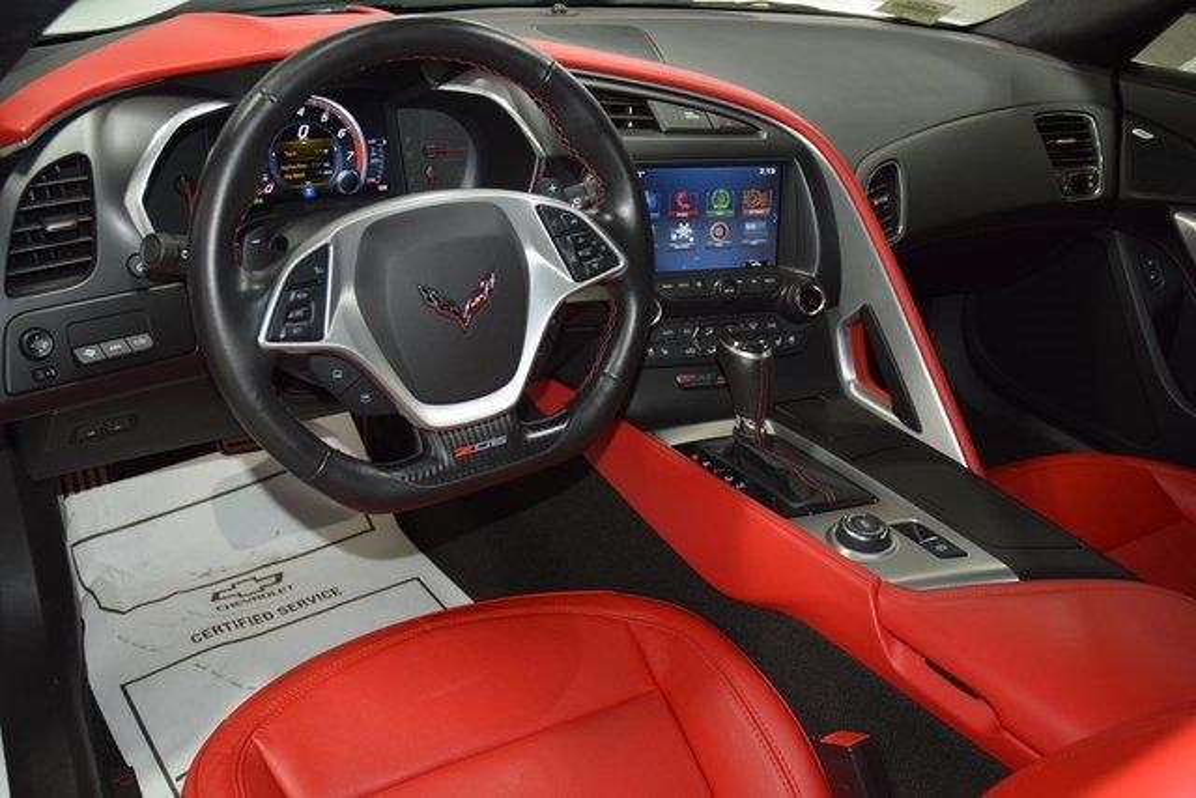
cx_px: 598
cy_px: 399
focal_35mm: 33
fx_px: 1097
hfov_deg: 57.2
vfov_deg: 40.0
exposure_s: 1/100
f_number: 3.5
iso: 2000
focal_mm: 22
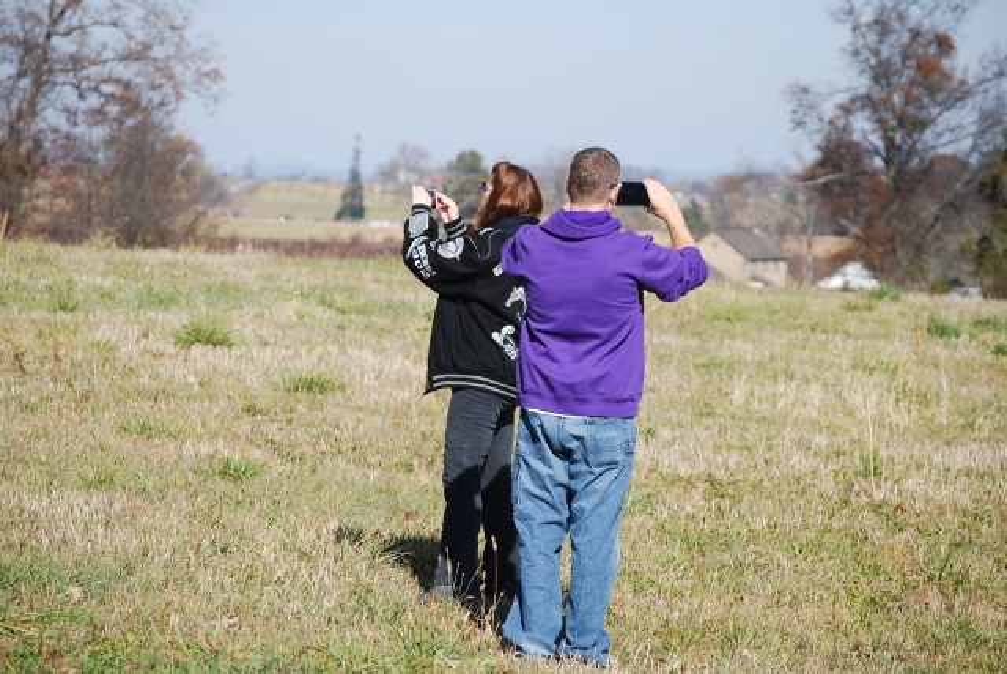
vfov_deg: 7.9
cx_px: 504
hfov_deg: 11.8
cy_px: 337
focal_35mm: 174
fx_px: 4871
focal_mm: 116
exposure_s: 1/500
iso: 160
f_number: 5.6
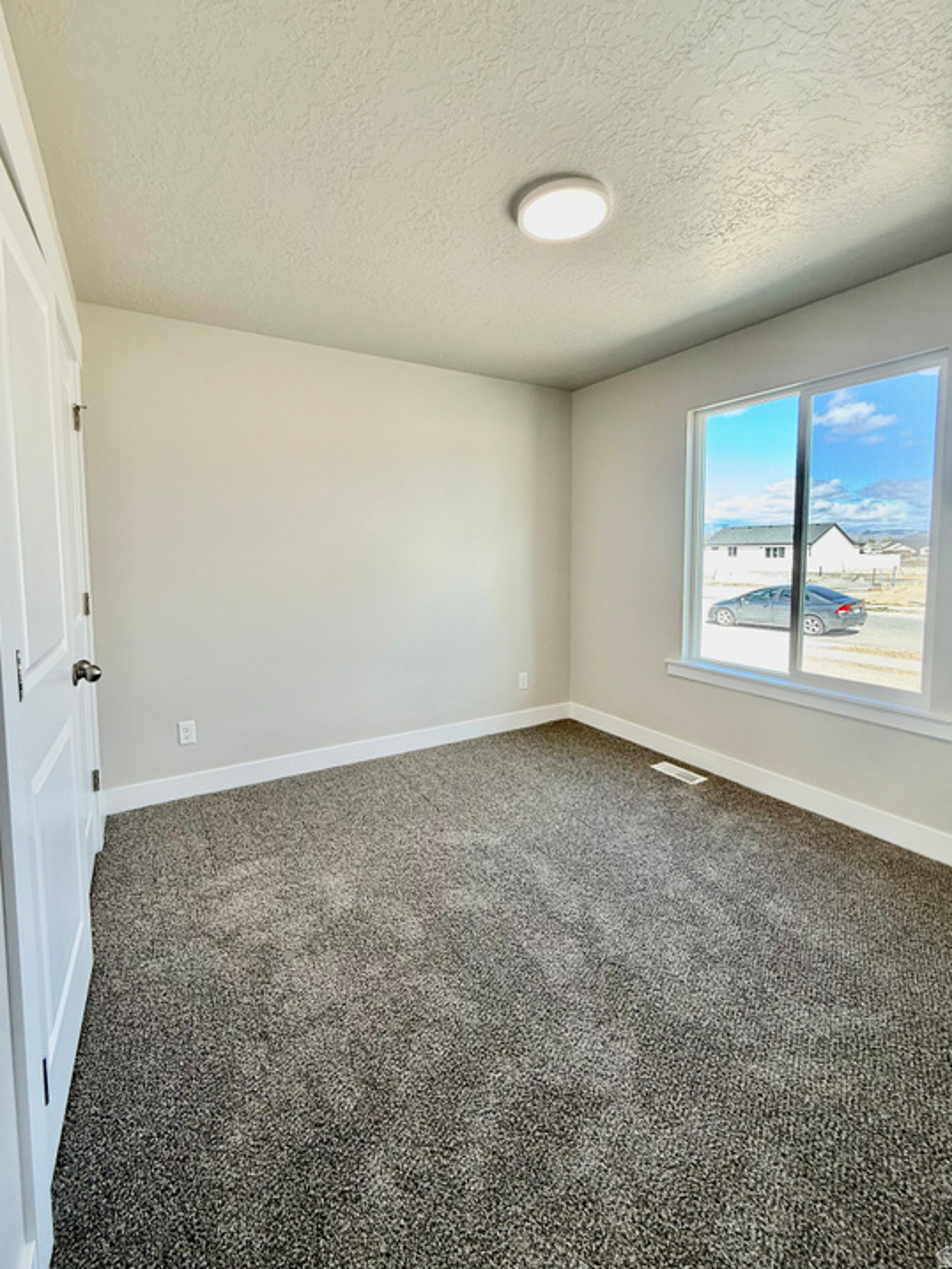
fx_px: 550
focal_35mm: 15
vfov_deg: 98.0
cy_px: 593
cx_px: 455
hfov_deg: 81.7
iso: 80
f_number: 2.2
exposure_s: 1/120
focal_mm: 2.22
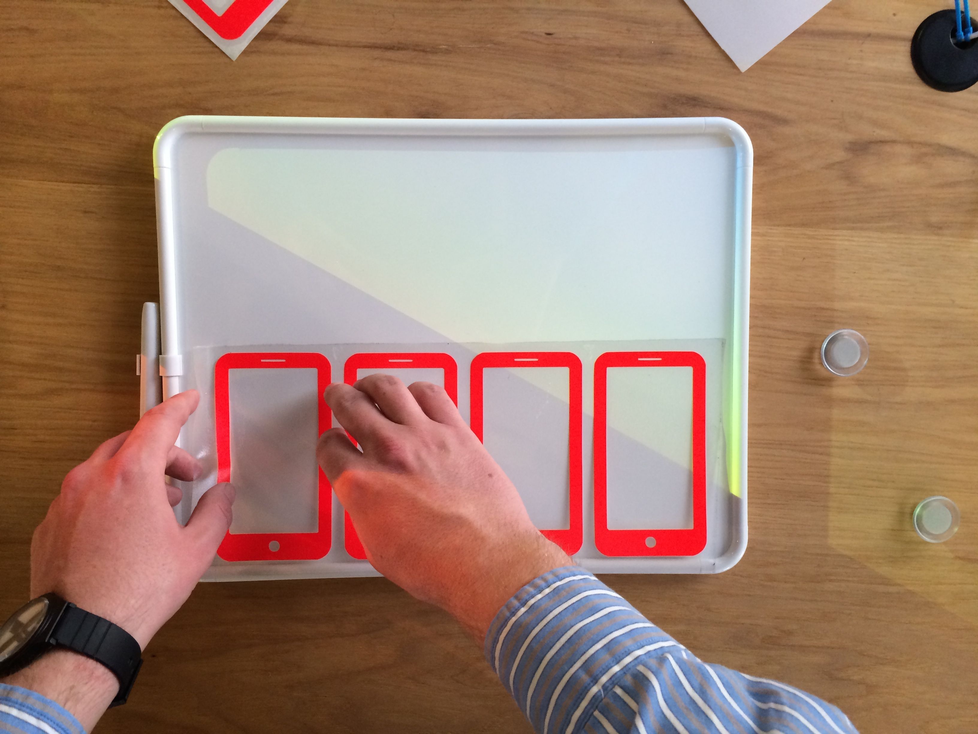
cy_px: 367
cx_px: 489
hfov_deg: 60.0
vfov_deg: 46.8
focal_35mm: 30
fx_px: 848
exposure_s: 1/30
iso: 100
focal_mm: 4.12
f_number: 2.2
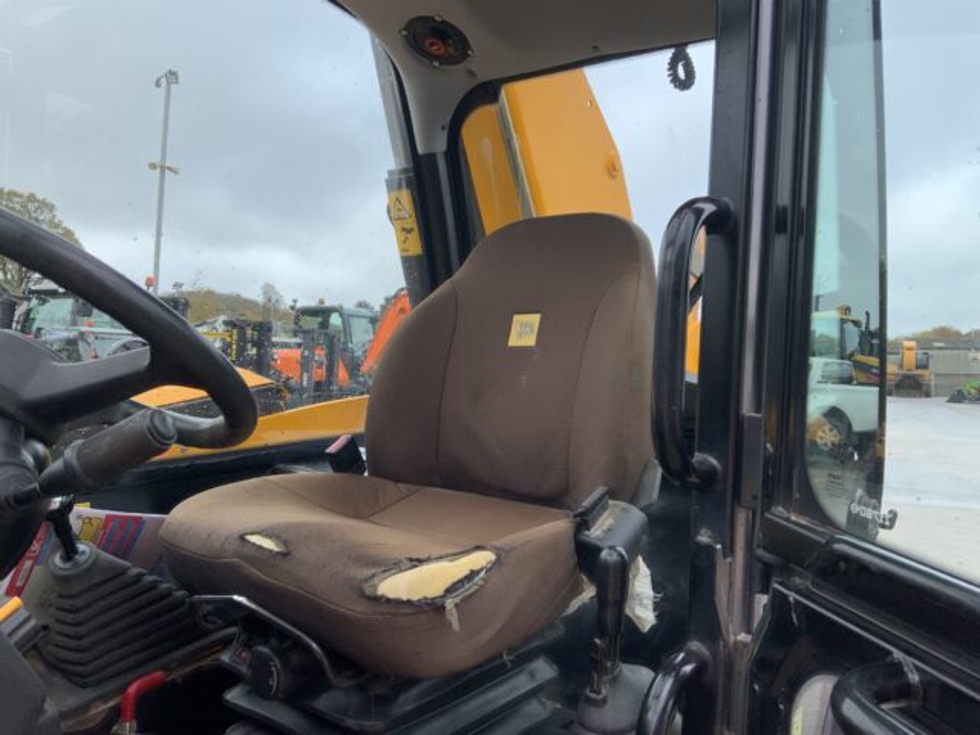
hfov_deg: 61.7
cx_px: 490
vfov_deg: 48.2
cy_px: 368
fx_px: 821
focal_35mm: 29
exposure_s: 1/122
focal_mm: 3
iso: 64
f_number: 1.8
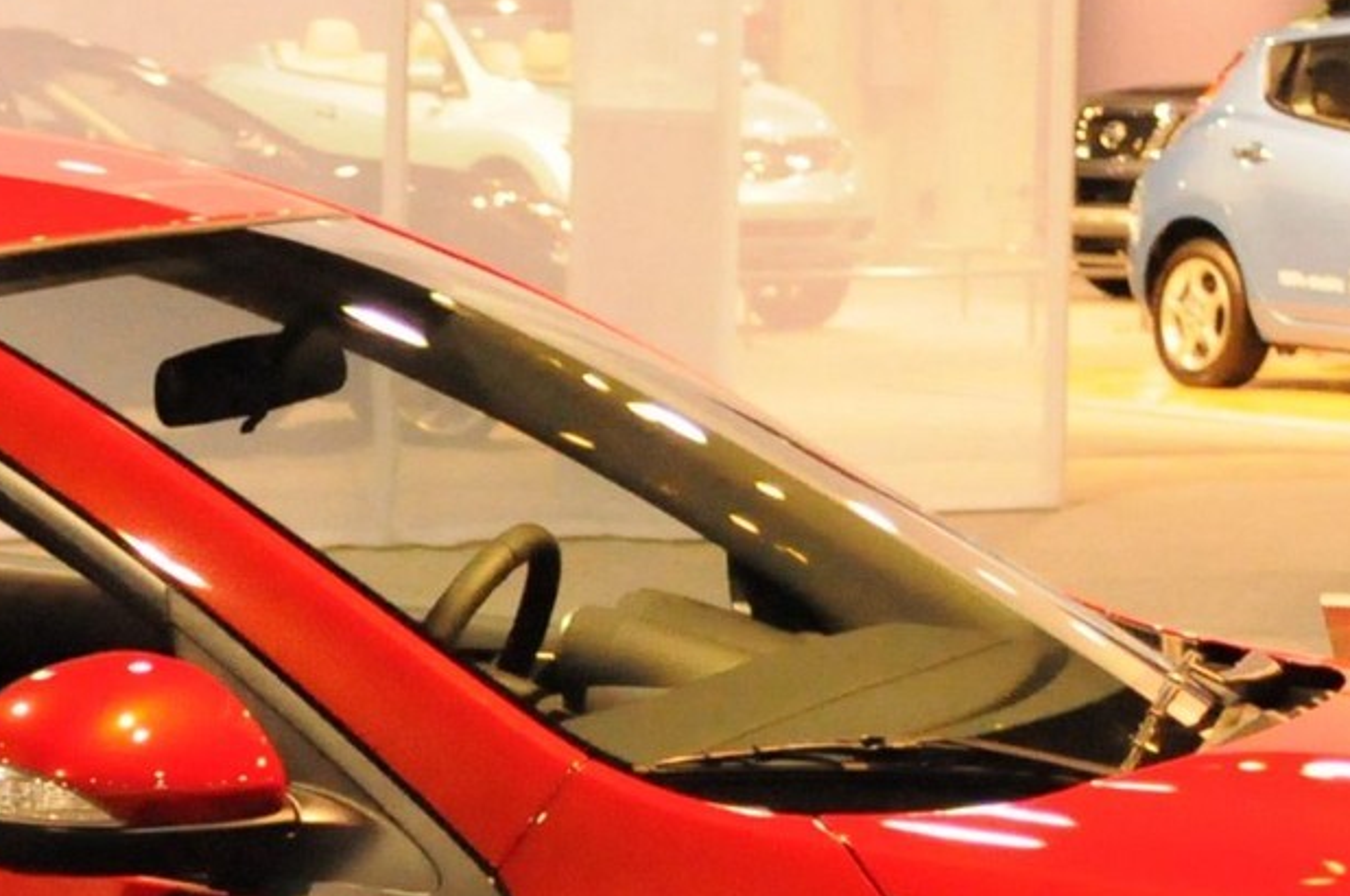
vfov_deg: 8.0
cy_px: 1092
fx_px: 6365
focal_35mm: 170
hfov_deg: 12.0
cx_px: 76
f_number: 4.5
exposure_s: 1/160
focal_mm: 28
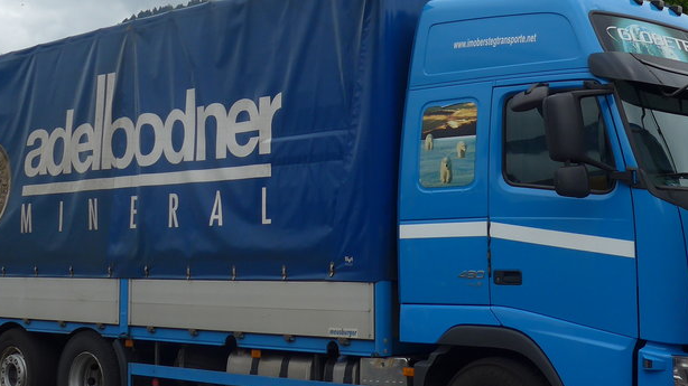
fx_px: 1204
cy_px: 74
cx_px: 280
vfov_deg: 18.1
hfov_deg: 31.8
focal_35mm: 66
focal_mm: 6.5
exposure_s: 1/800
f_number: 2.8
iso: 80
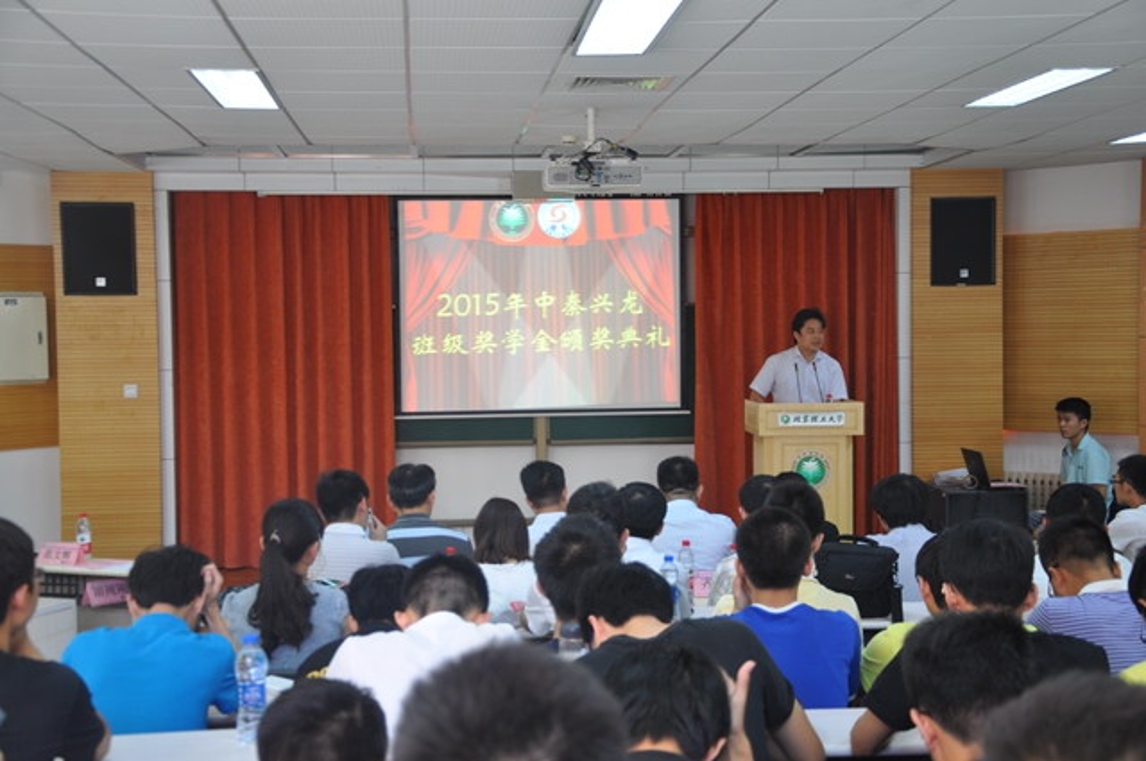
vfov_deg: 25.7
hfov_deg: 37.9
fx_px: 1669
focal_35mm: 52
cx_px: 573
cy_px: 380
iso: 400
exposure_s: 1/20
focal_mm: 35
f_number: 4.5
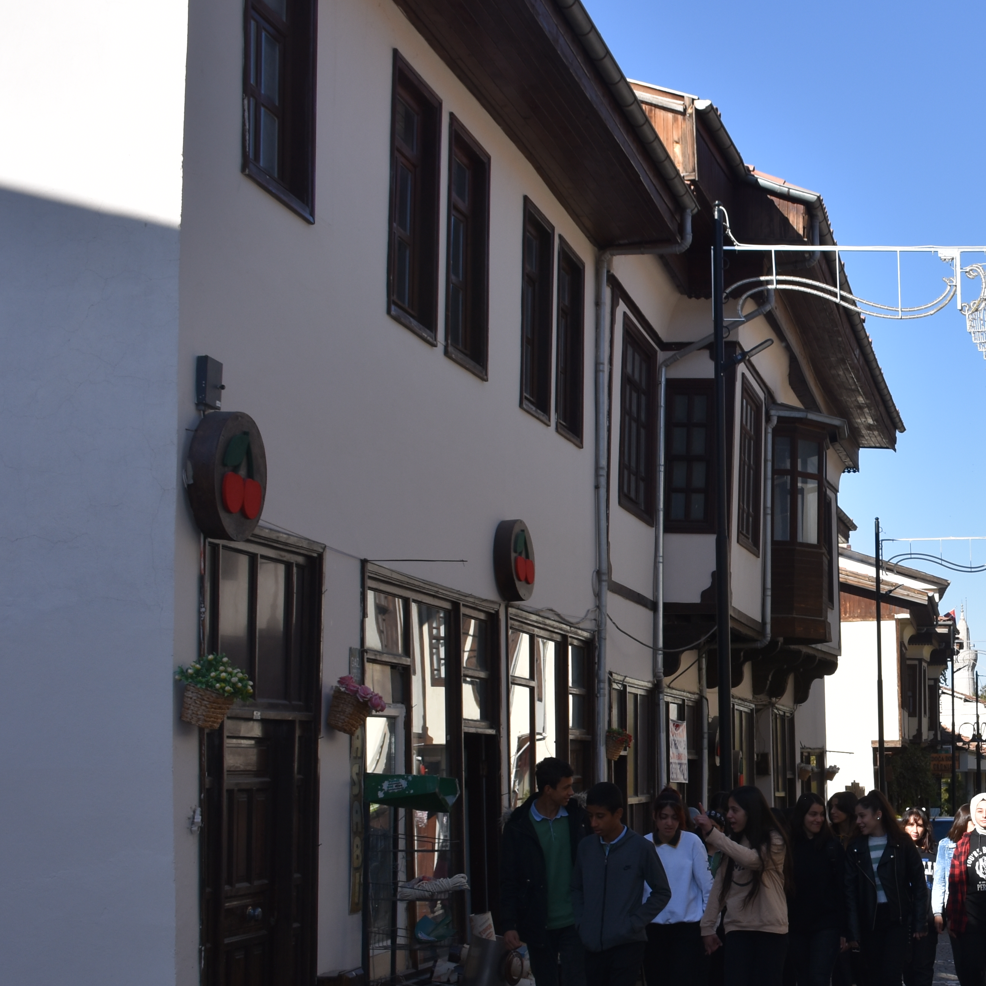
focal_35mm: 59
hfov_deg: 27.6
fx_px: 1901
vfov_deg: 29.0
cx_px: 955
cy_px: 607
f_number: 7.1
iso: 100
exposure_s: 1/250
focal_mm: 20
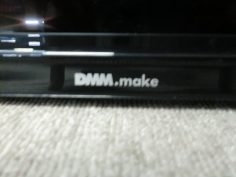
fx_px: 218
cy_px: 88
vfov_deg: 44.2
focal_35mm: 32
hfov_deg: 56.8
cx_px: 118
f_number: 3.5
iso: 800
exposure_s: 1/10
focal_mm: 5.8
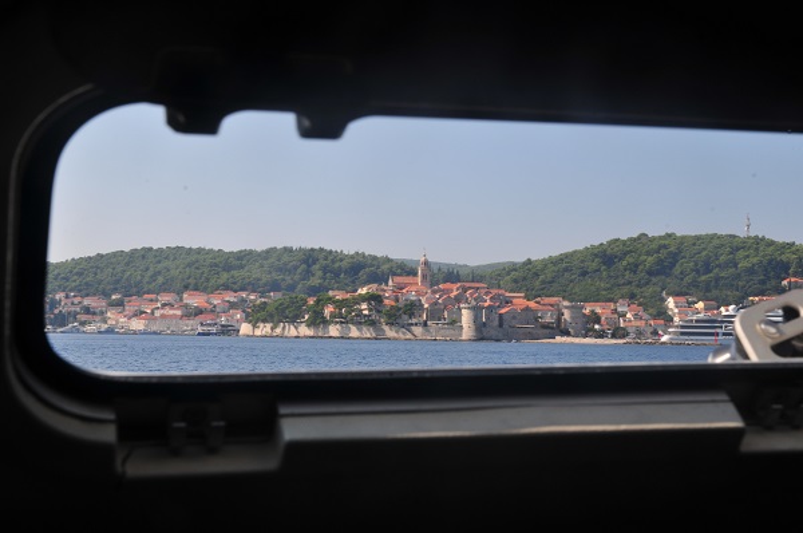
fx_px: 1269
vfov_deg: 23.7
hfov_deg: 35.1
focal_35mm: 57
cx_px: 402
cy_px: 266
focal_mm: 38
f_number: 22
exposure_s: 1/100
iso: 200
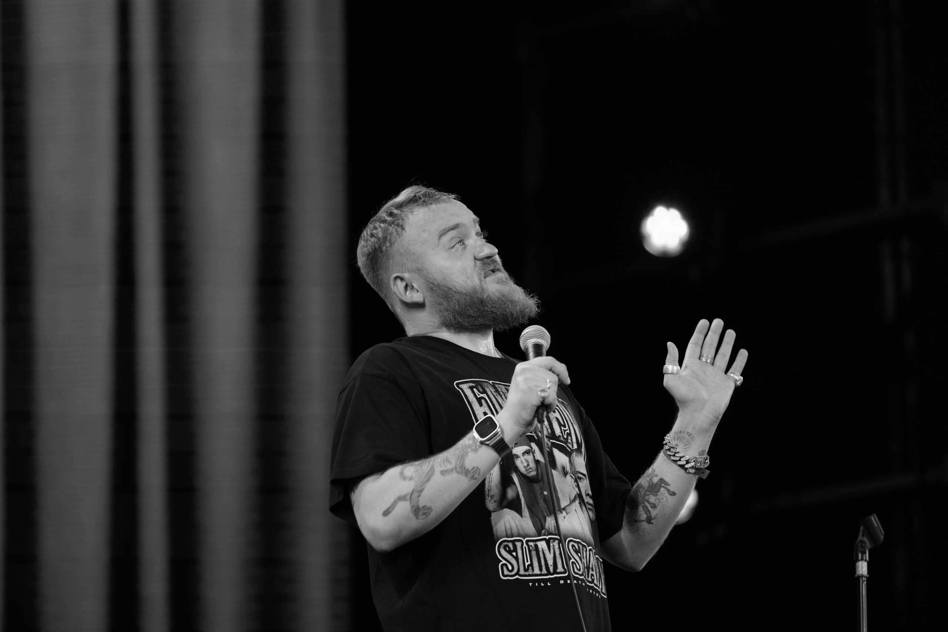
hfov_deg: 9.8
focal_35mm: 210
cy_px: 316
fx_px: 5530
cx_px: 474
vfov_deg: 6.5
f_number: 2.8
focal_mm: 140
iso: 800
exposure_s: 1/250
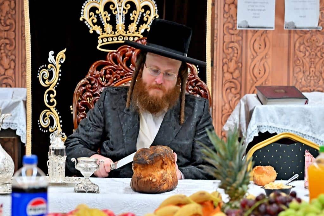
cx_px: 162
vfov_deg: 10.4
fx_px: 1188
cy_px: 108
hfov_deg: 15.5
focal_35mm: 132
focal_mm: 88
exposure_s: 1/320
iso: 1000
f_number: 4
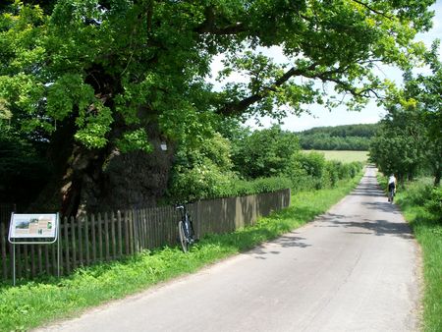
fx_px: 460
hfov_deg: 51.3
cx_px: 221
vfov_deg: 39.7
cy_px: 166
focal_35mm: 36
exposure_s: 1/500
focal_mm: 7.54
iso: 64
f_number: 2.8
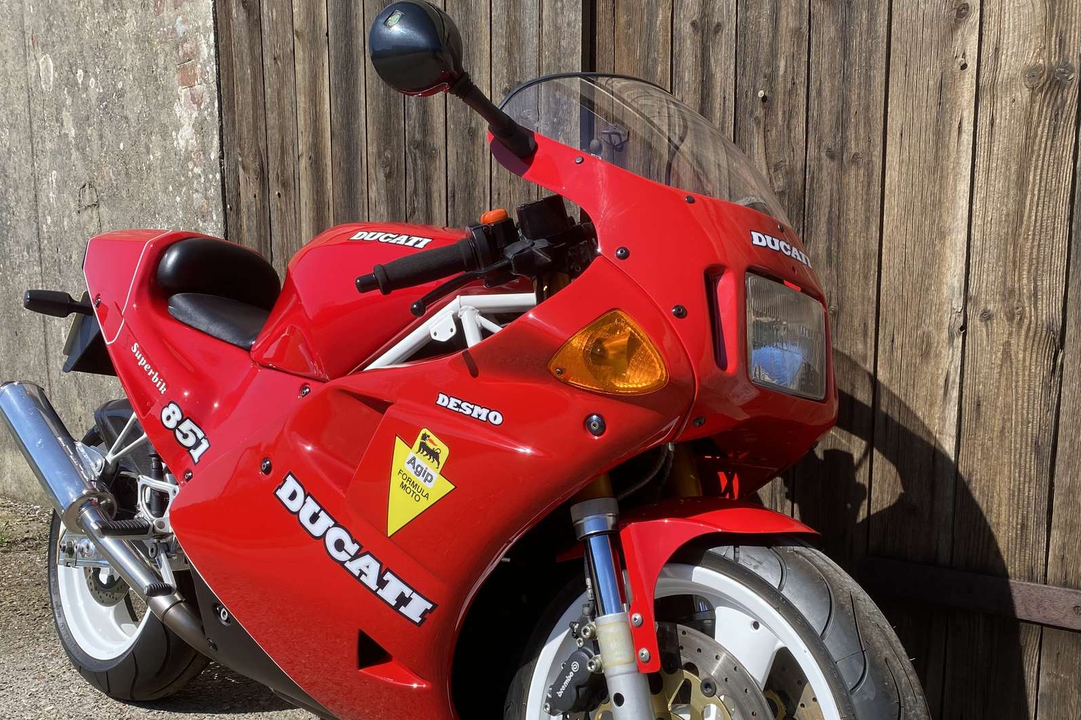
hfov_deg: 55.8
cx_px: 527
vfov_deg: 38.4
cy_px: 478
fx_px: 1021
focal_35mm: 34
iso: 32
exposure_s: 1/2410
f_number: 1.8
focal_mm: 4.25
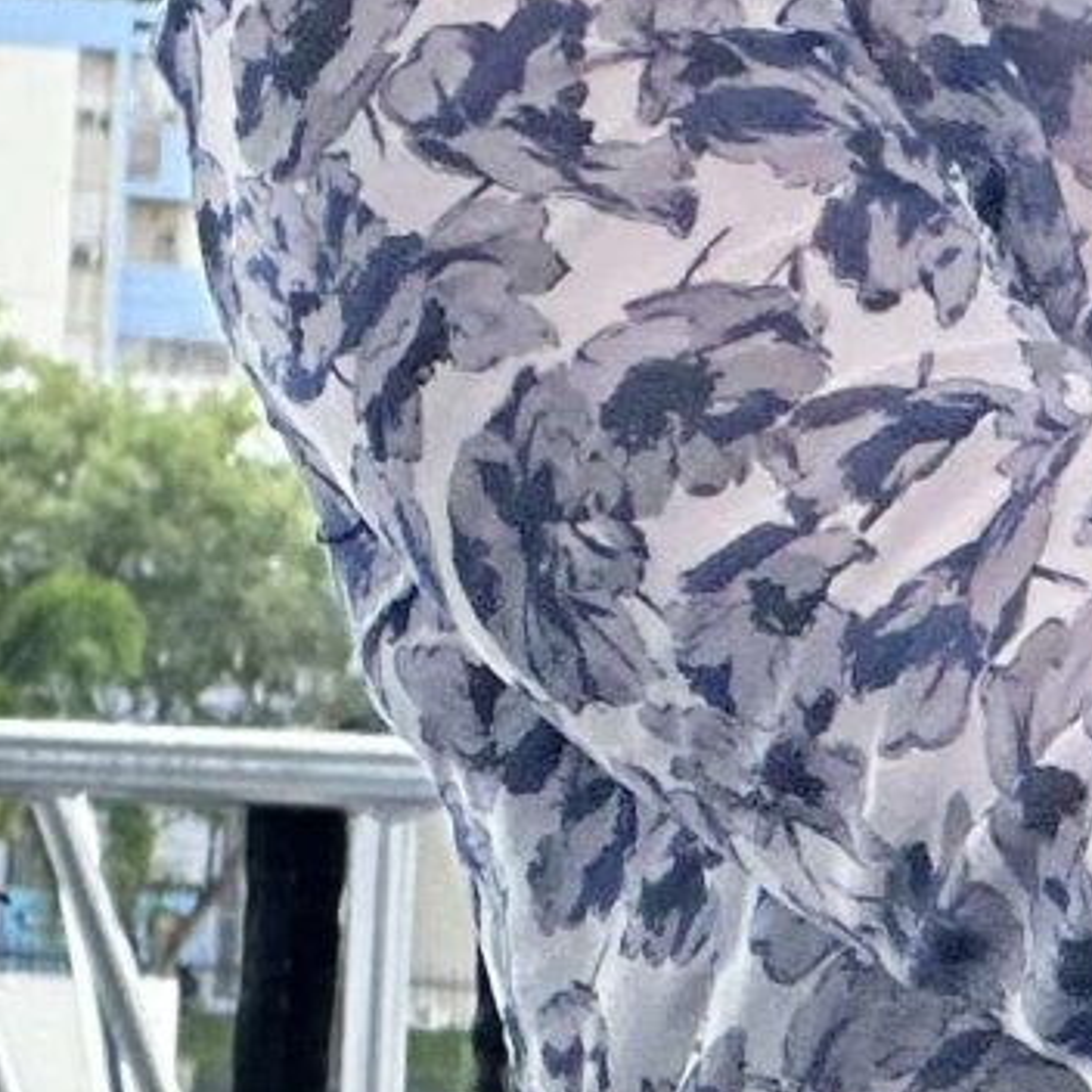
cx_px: 1982
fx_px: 17667
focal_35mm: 495
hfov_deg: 3.5
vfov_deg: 3.5
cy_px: -754
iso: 32
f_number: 2.8
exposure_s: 1/242
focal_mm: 9
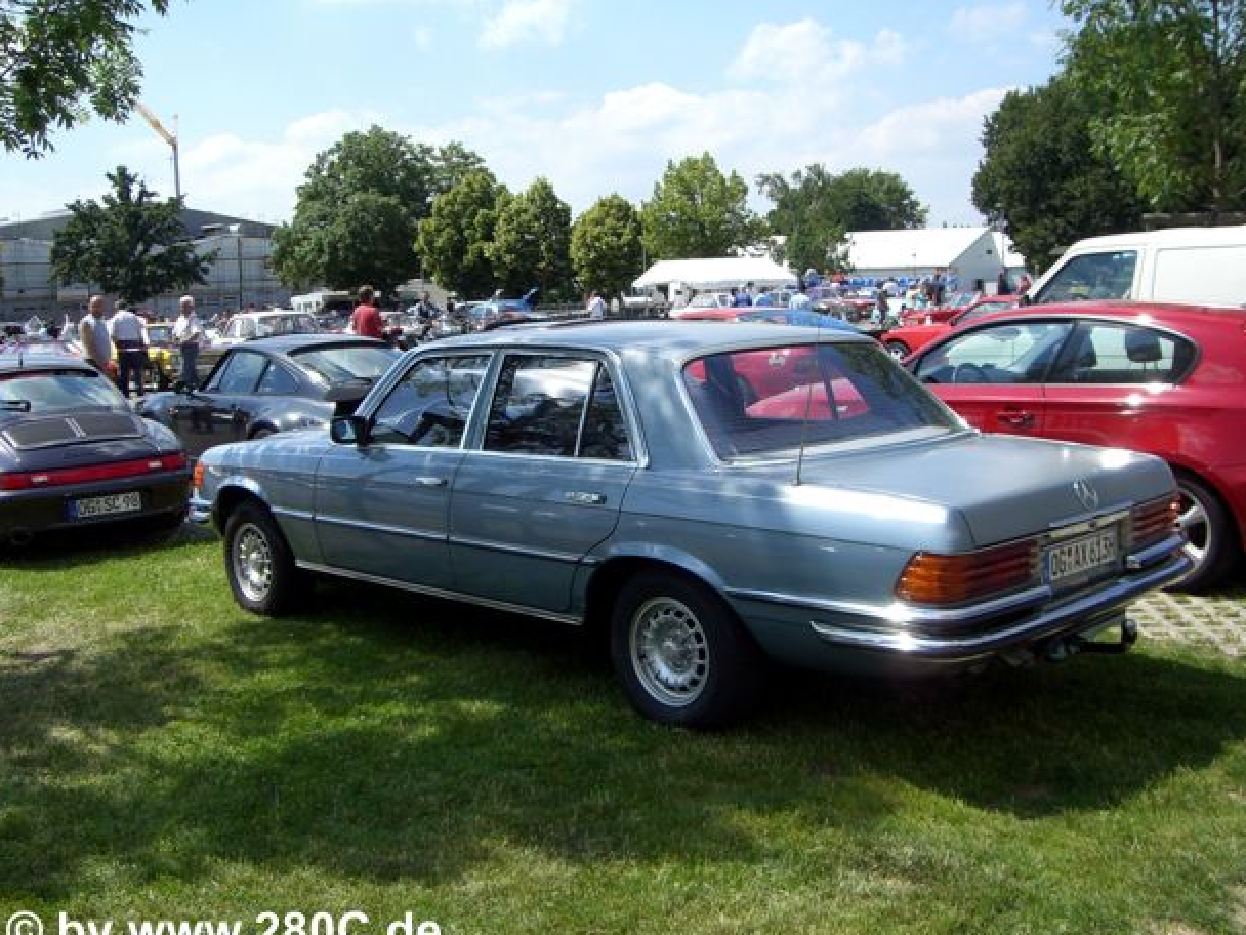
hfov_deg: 46.8
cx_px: 637
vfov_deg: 36.0
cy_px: 490
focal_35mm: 40
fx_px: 1440
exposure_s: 1/500
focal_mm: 6.2
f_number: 4.3
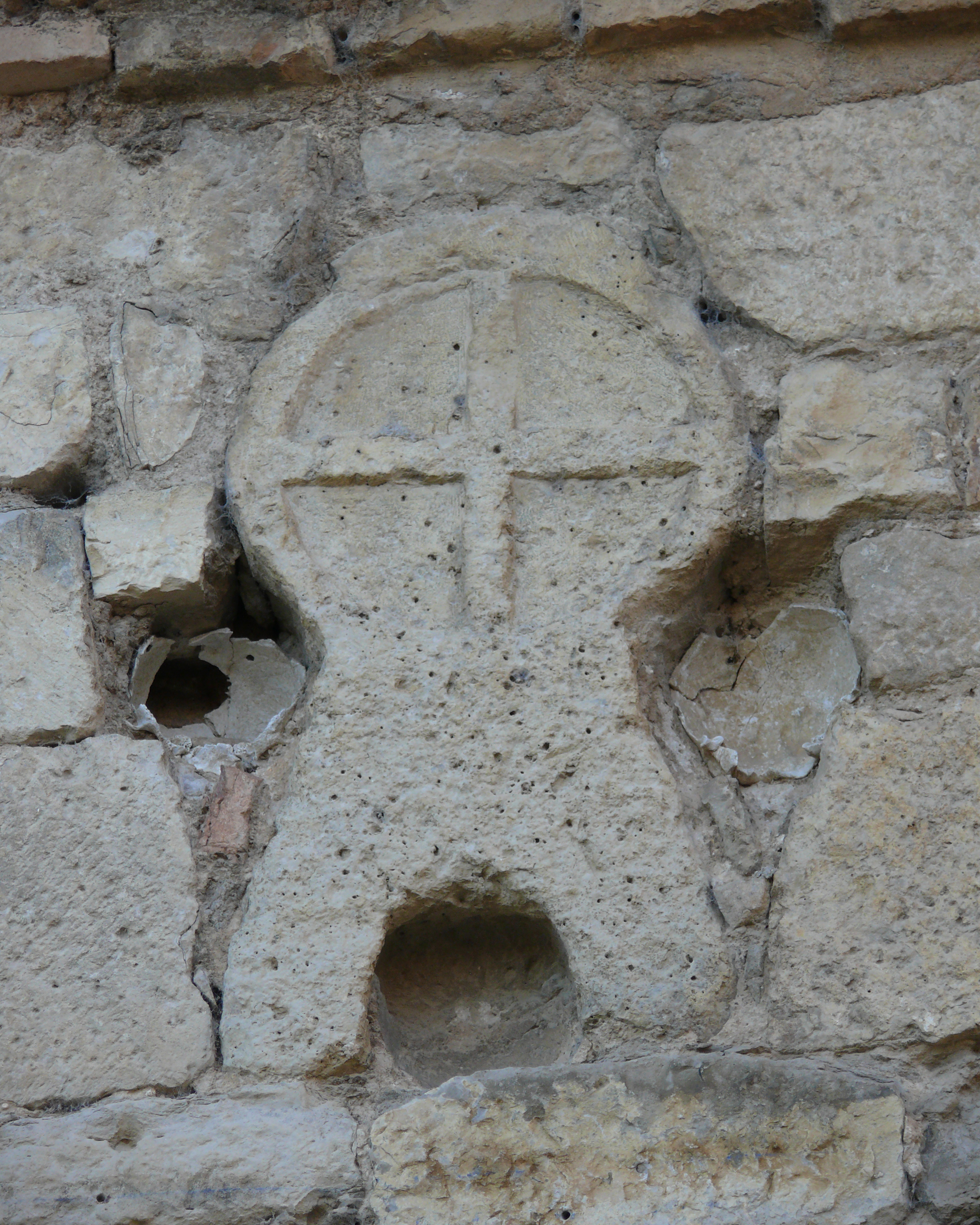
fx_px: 9681
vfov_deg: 7.2
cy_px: 615
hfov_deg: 5.8
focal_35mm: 267
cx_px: 489
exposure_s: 1/160
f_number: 4
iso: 100
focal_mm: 54.1
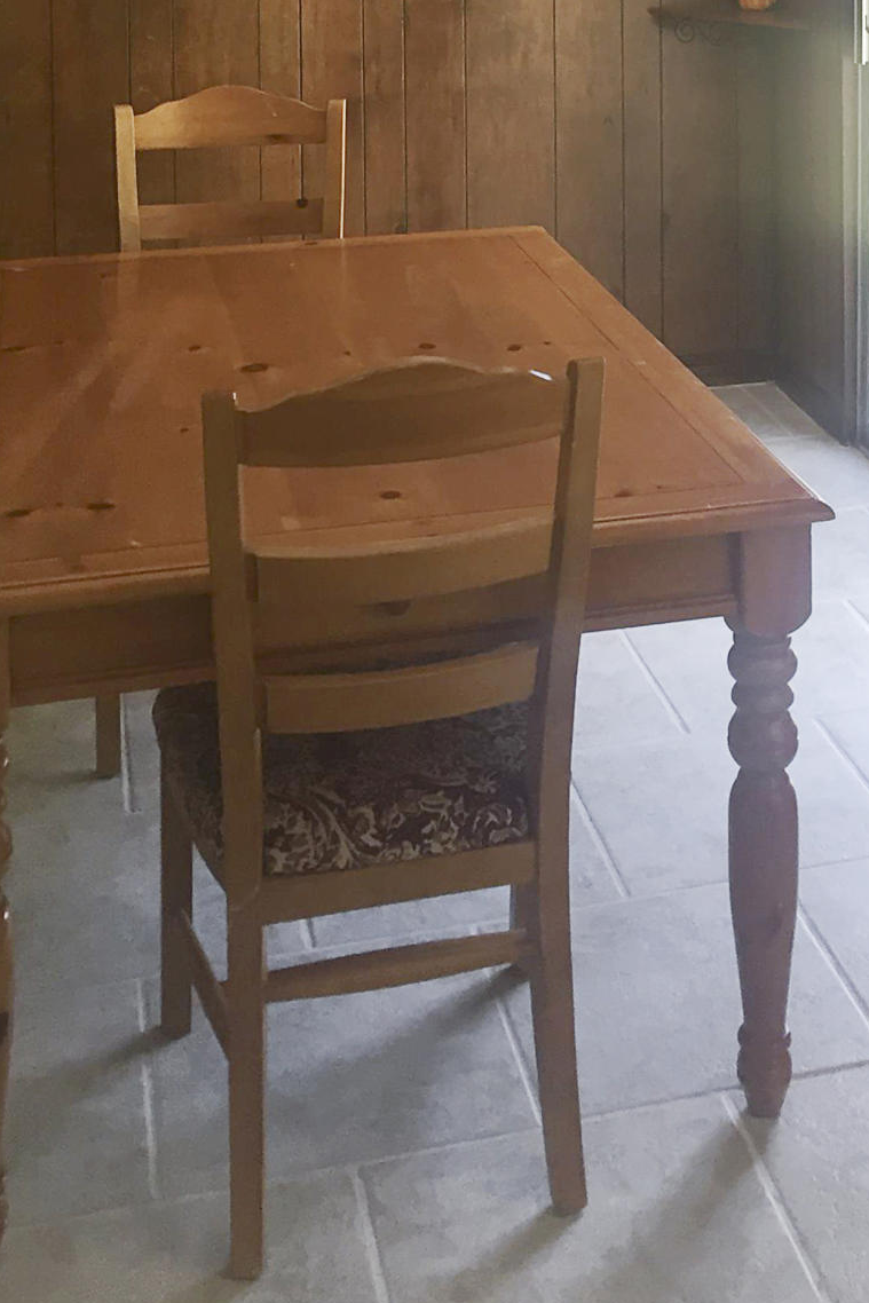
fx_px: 1918
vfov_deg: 35.7
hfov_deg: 25.2
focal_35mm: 53
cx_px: 672
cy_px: 173
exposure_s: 1/40
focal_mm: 4.15
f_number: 2.2
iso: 32
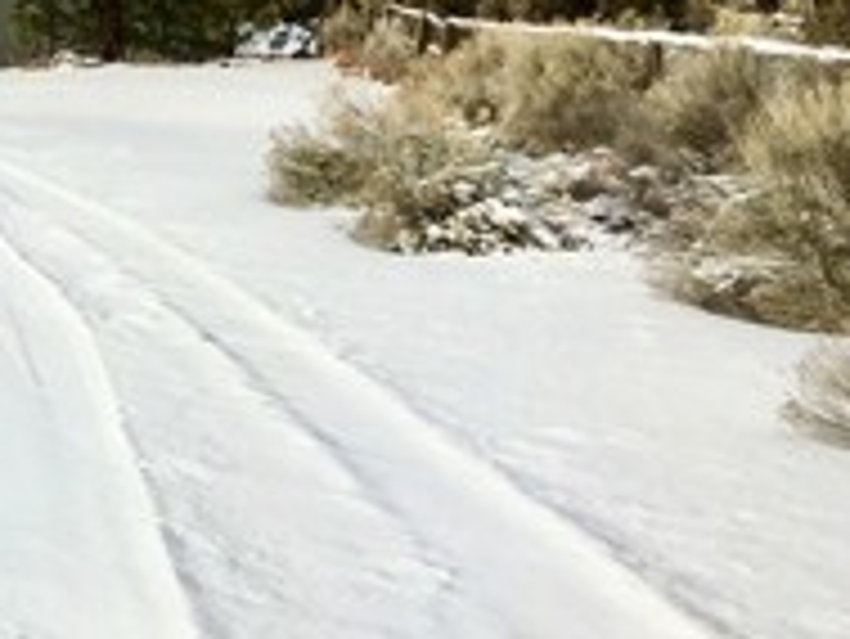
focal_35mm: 98
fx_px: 2408
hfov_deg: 17.8
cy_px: -225
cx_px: -436
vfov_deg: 14.4
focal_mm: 4.15
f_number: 2.2
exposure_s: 1/2024
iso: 25
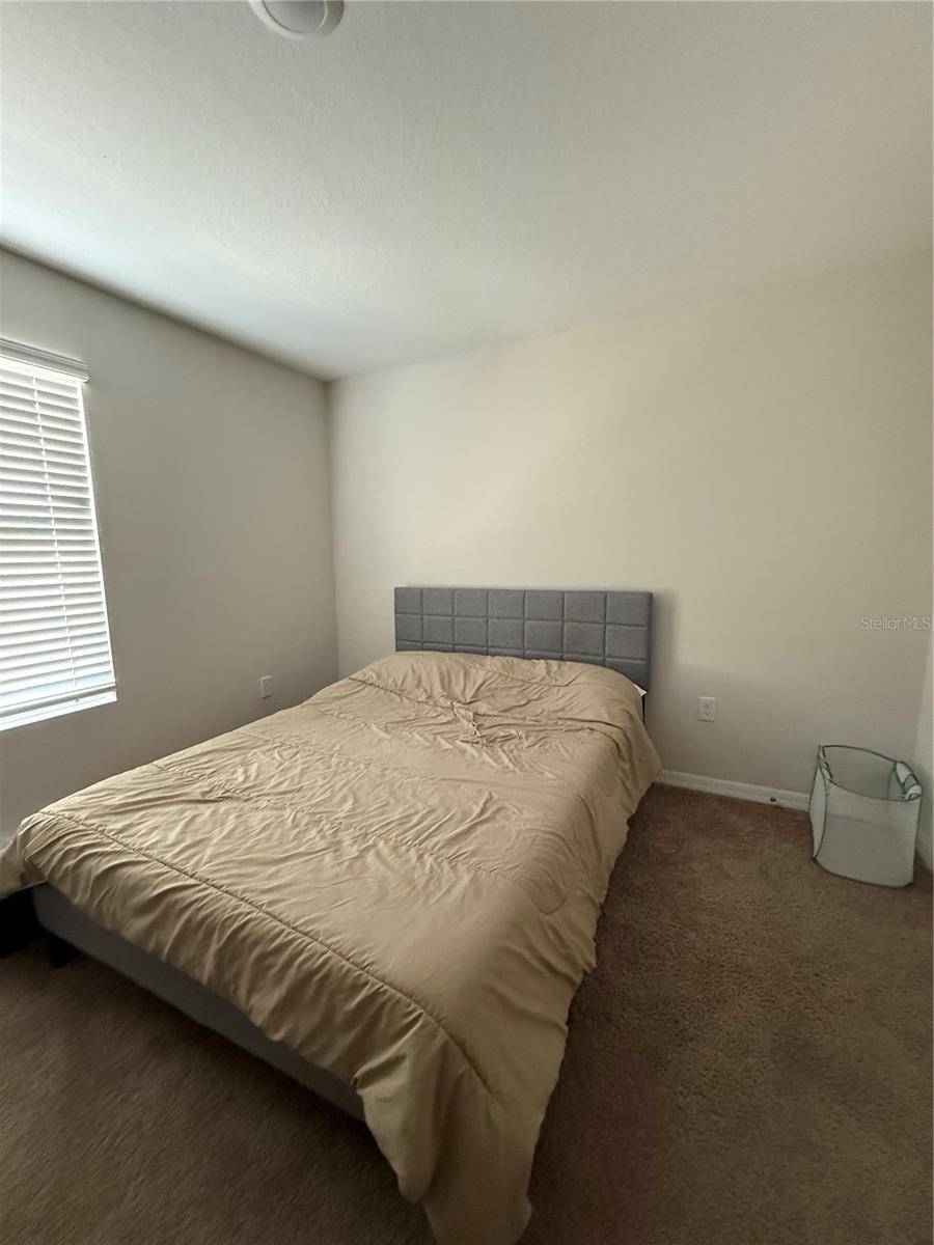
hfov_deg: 85.7
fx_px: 504
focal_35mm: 14
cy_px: 622
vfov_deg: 102.1
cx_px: 467
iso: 800
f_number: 2.2
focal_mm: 2.22
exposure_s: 1/60
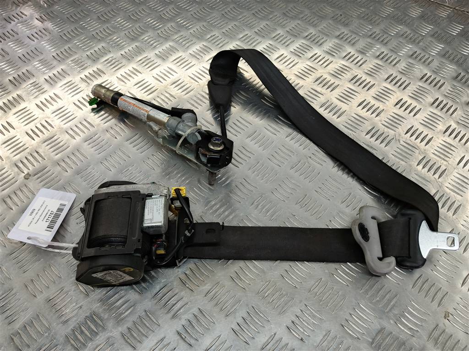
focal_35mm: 27
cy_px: 176
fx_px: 366
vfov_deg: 51.4
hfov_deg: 65.3
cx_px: 234
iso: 105
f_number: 1.6
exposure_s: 1/33.3
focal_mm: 4.11
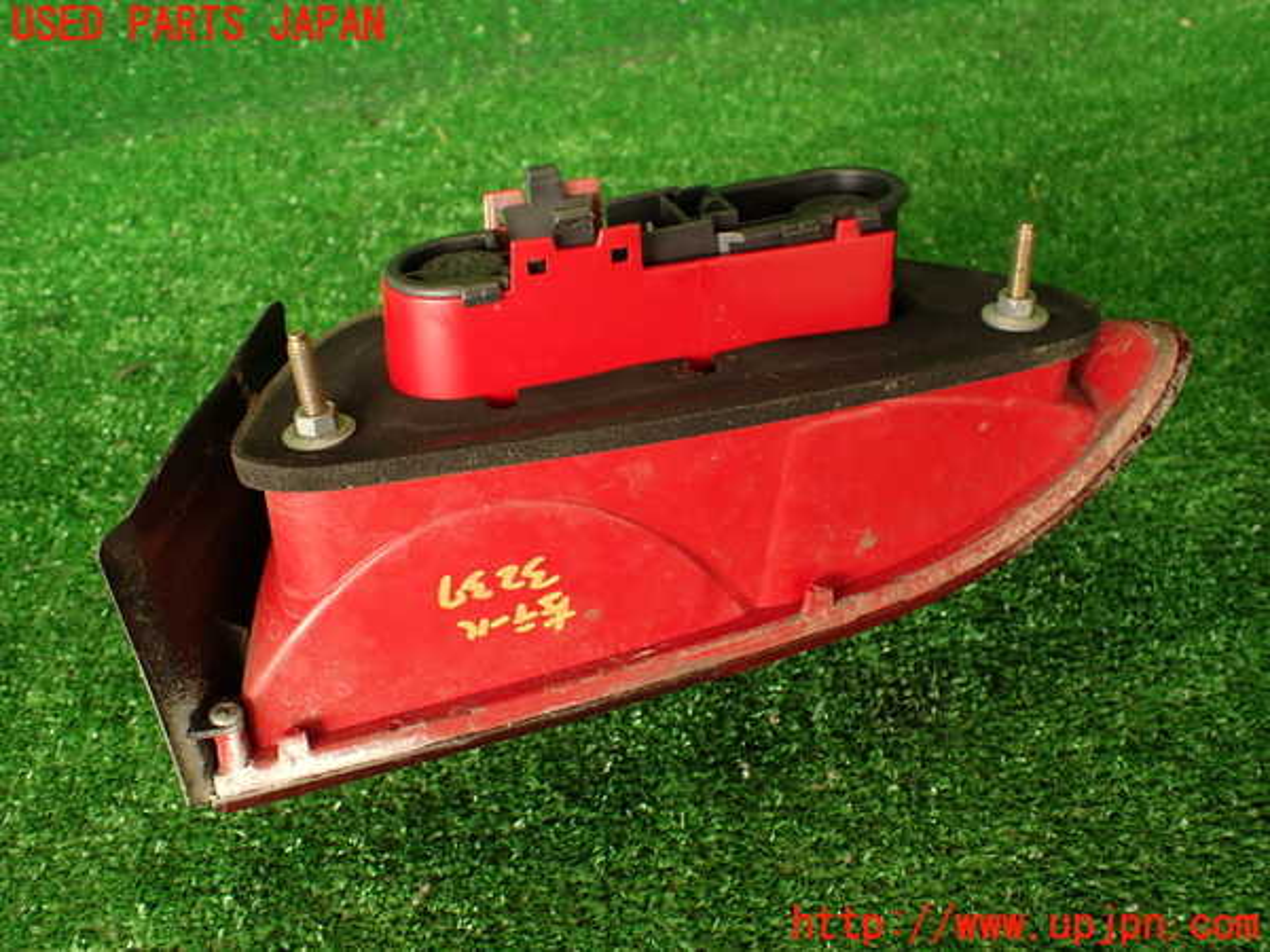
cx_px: 635
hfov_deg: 60.0
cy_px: 476
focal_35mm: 30
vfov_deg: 46.8
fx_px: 1101
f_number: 2.3
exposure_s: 1/60
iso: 160
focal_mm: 5.4
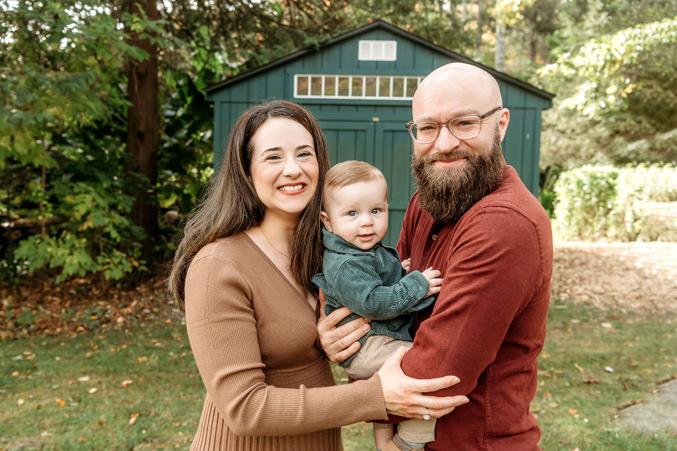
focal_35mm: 36
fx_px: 677
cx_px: 338
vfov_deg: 36.9
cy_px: 226
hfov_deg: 53.1
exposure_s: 1/320
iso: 800
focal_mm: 36
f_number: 4.5
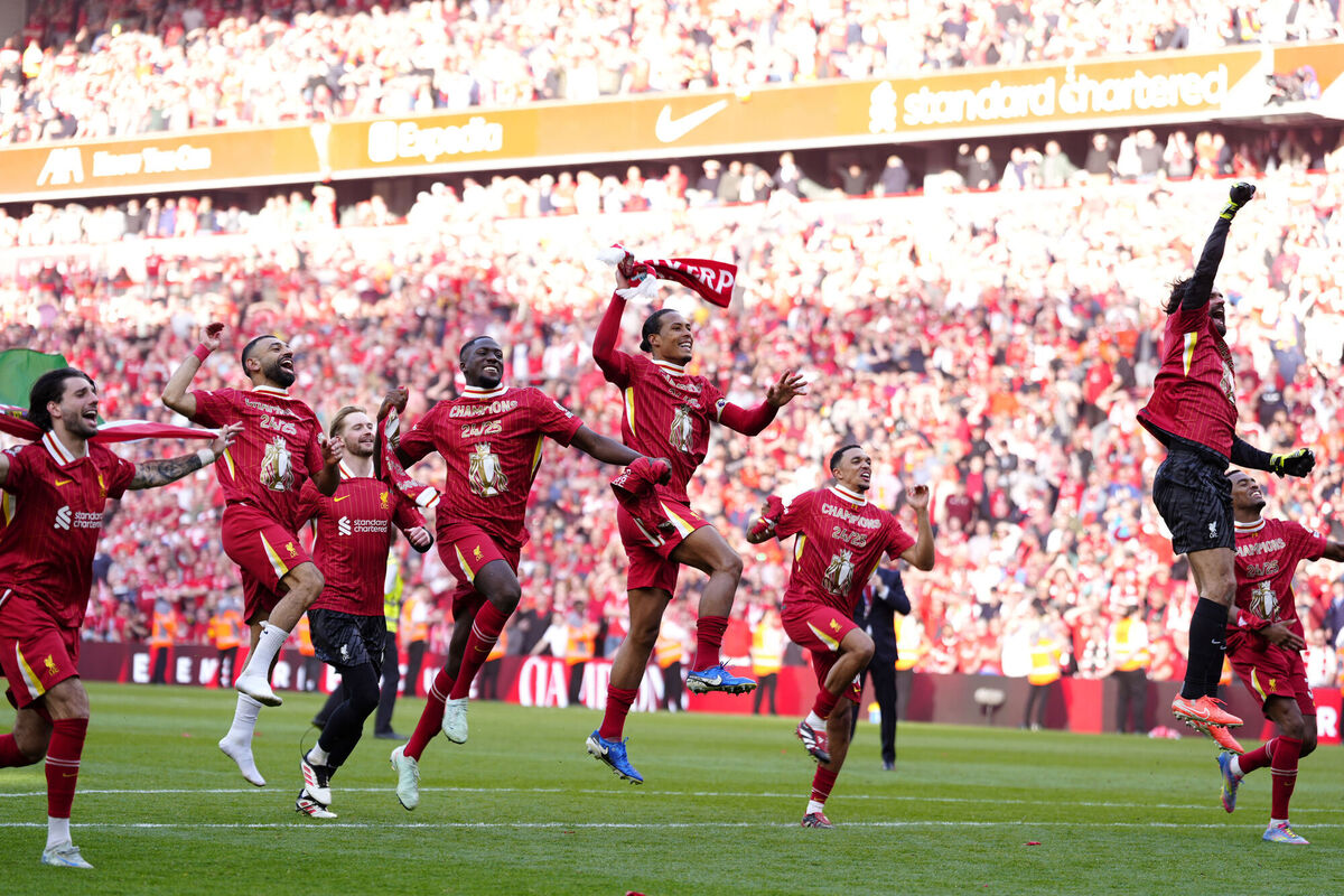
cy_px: 448
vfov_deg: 10.4
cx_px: 672
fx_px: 4928
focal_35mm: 132
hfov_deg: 15.5
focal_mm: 132
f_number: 3.2
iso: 250
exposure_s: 1/500
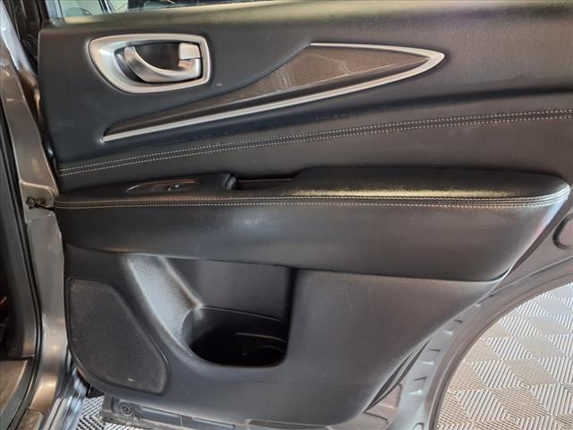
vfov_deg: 51.4
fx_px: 447
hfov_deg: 65.3
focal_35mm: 27
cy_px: 215
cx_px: 286
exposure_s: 1/17
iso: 500
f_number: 1.9
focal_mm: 3.58
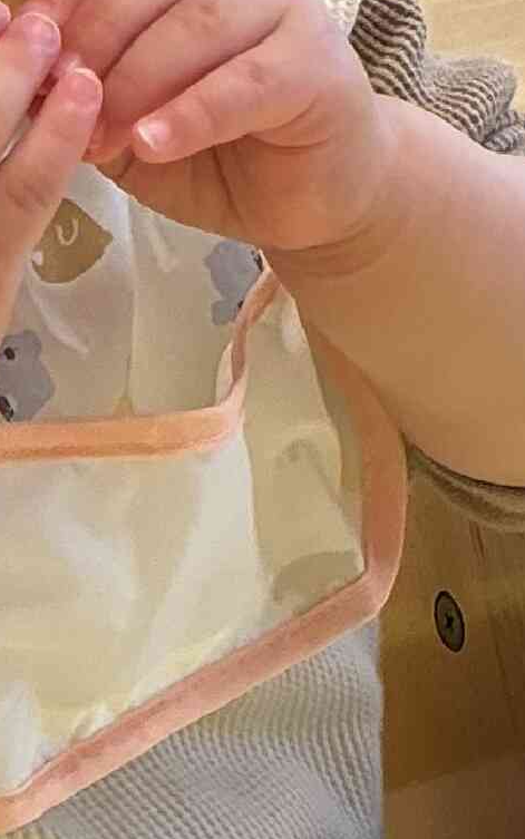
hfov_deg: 13.0
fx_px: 2242
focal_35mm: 98
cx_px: -97
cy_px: 255
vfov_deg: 21.1
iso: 32
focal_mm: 3
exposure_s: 1/120
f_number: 1.8
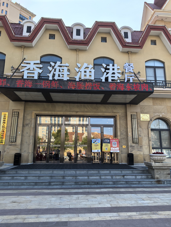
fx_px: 178
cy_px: 114
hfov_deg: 51.4
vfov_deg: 65.3
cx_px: 86
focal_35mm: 27
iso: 320
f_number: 2
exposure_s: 1/3333
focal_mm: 6.98
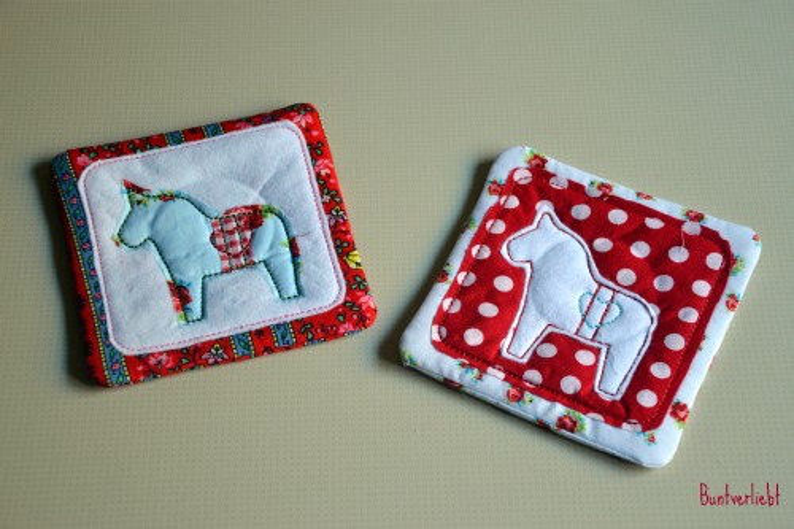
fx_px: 1587
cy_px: 264
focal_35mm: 72
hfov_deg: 28.1
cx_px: 397
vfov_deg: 18.9
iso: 400
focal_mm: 48
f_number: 4.8
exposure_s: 1/25
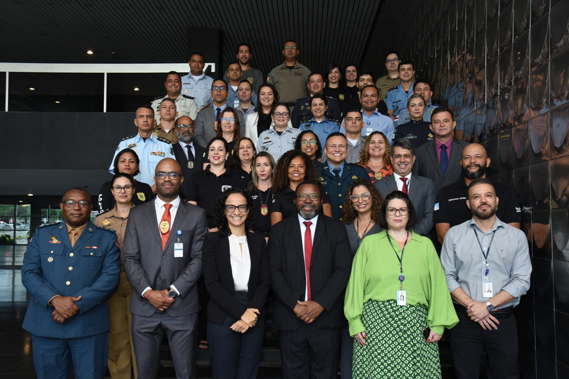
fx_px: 601
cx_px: 284
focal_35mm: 38
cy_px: 190
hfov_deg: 50.7
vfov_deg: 35.1
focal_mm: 38
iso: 1250
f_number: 7.1
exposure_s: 1/60
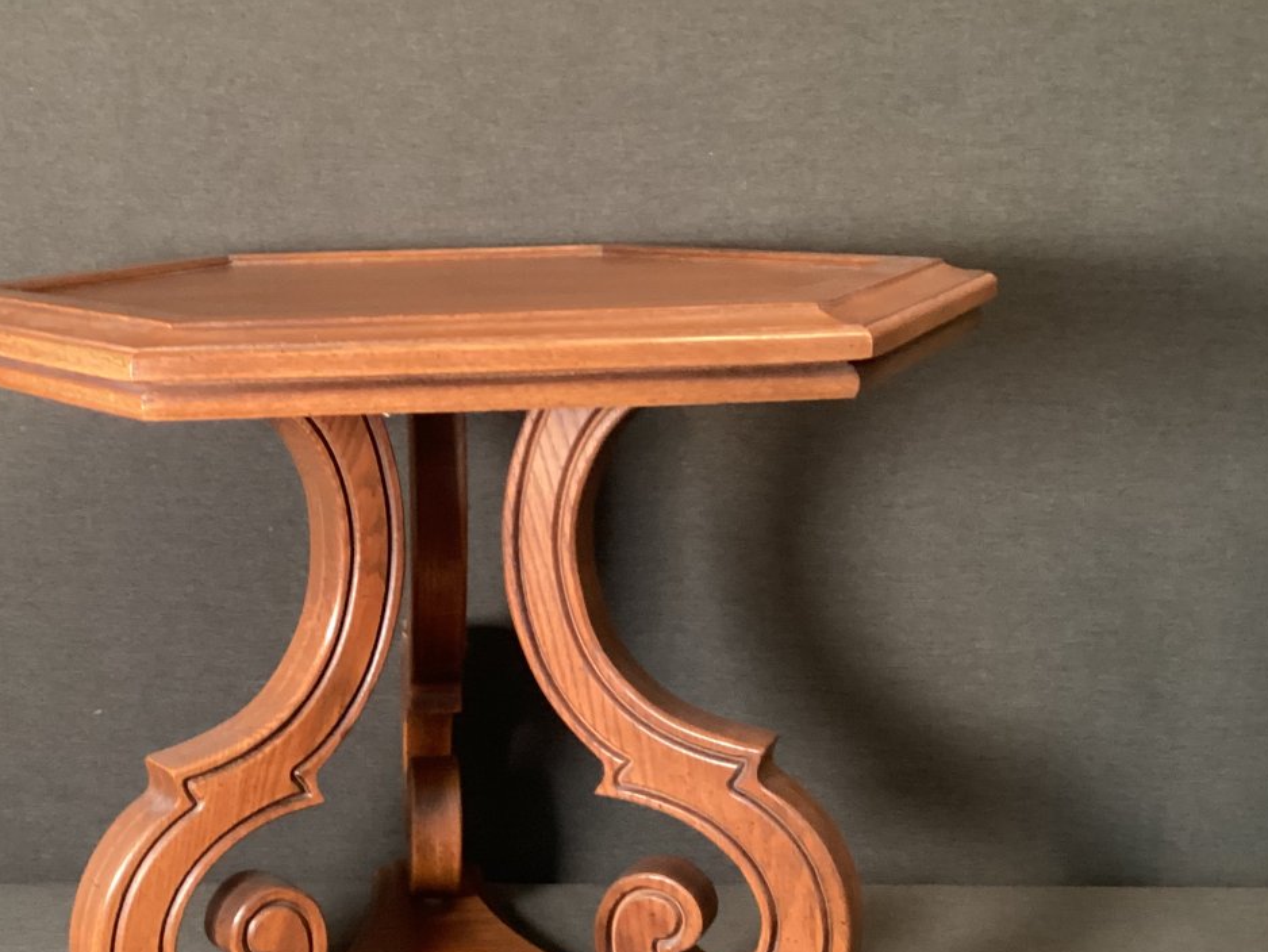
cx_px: 385
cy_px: 625
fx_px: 1832
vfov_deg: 28.9
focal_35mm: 50
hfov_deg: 37.6
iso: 400
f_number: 2.4
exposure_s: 1/30
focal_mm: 3.3
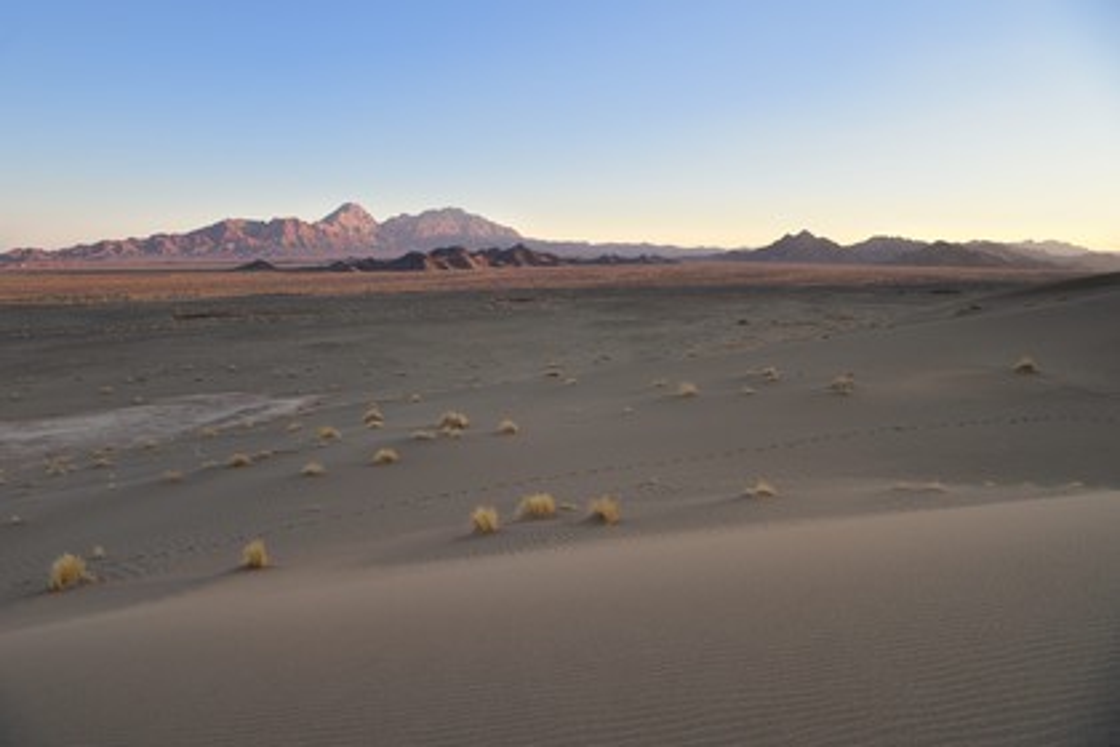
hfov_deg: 73.7
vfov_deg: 53.1
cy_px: 374
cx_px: 560
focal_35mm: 24
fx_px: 747
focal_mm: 24
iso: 400
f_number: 10
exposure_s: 1/125
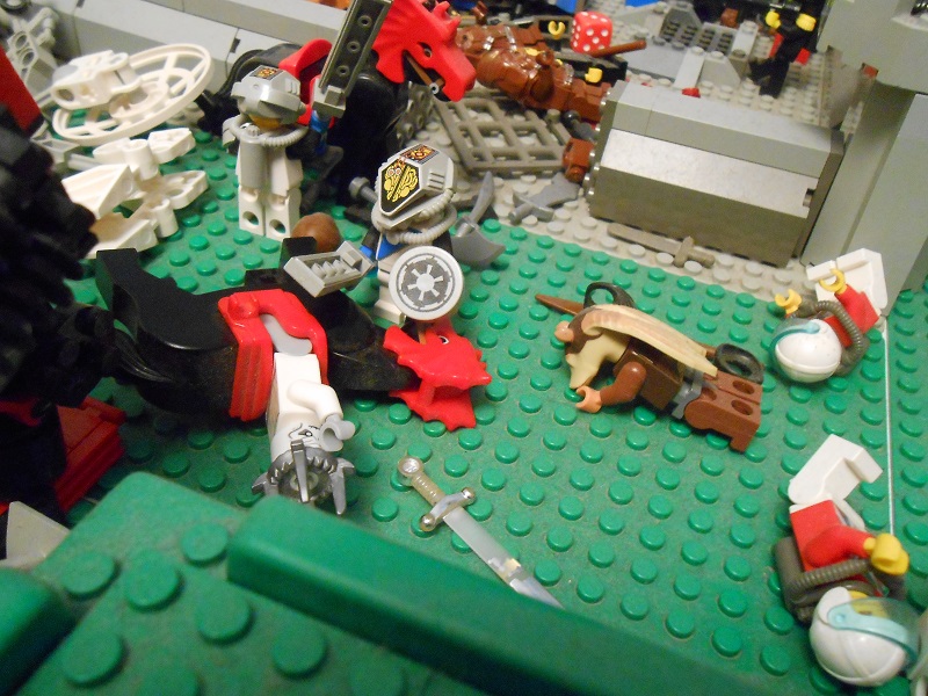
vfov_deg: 46.8
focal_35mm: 30
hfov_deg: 60.0
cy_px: 348
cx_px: 464
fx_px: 804
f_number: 3.8
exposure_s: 1/3
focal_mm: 5.3
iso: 800
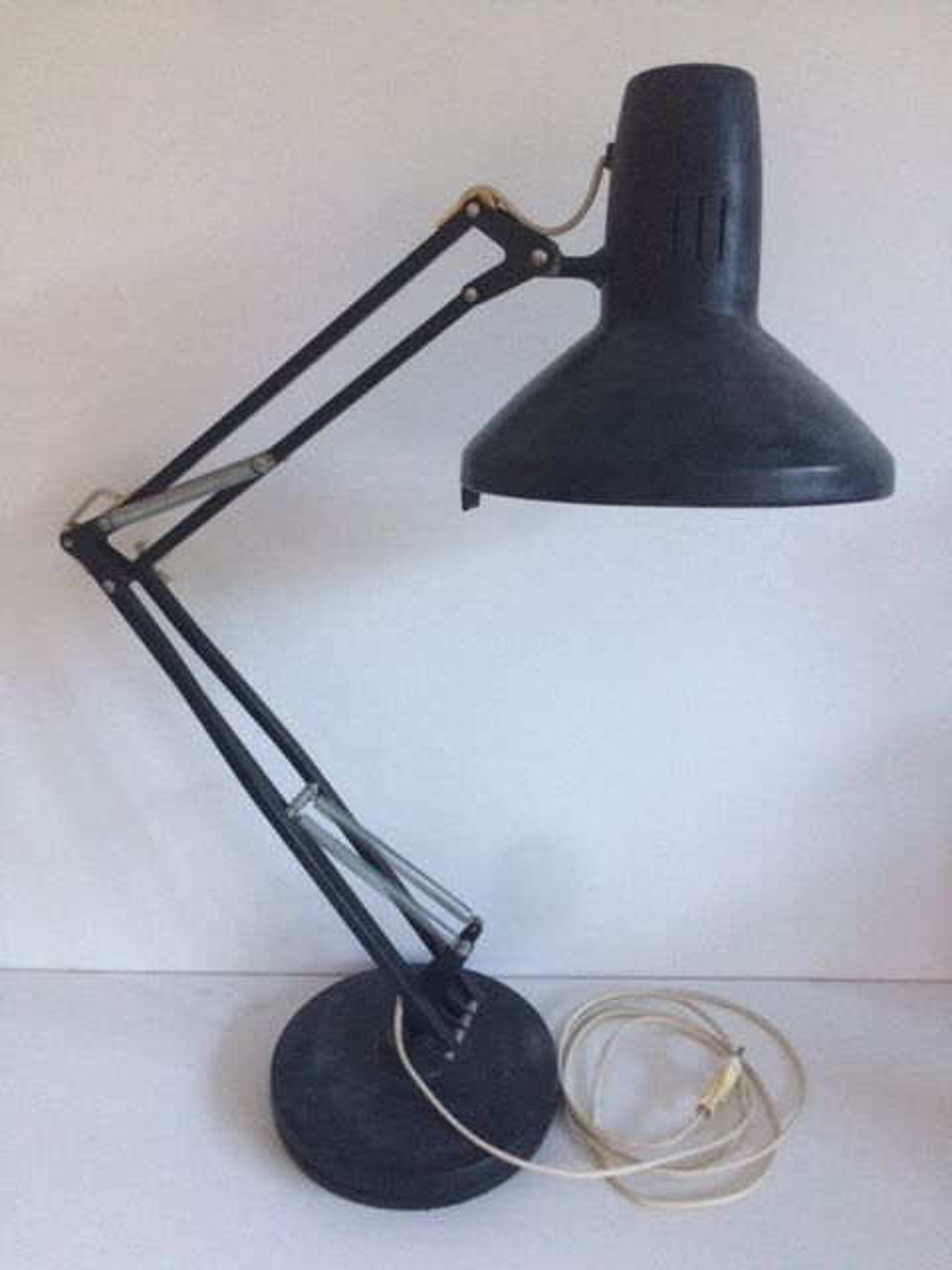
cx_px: 476
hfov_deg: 48.2
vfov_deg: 61.7
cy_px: 635
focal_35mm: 29
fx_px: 1063
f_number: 2.2
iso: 200
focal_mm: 4.15
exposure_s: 1/33
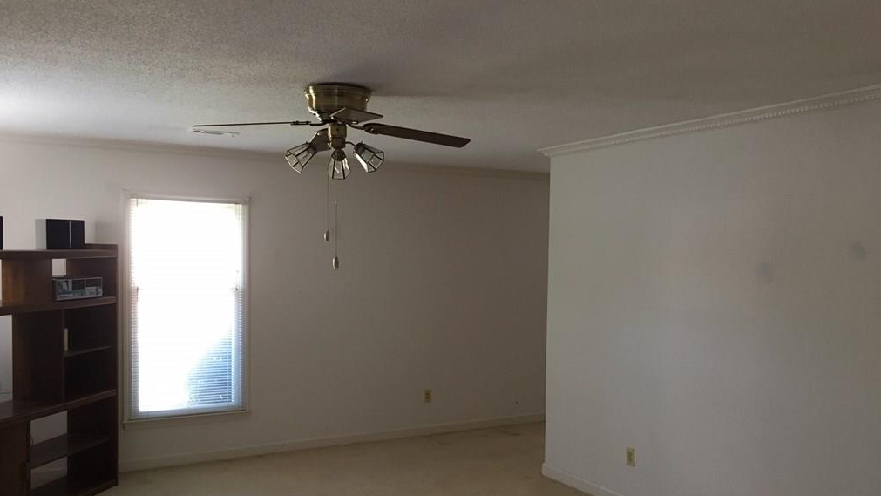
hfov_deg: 61.0
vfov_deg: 36.6
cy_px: 290
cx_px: 436
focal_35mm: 32
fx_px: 748
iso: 125
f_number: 2.2
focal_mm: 4.15
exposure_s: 1/30
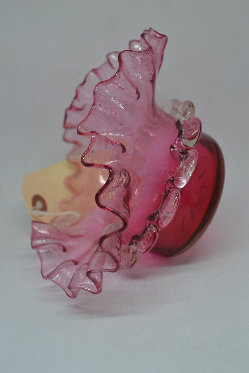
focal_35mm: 39
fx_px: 405
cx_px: 124
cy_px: 186
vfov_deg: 49.5
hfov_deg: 34.2
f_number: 5.6
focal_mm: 26
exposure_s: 1/60
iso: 400
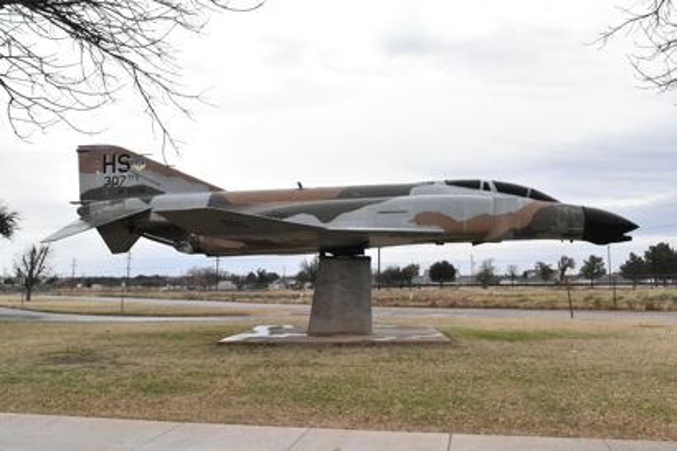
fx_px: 620
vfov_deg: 39.9
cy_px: 226
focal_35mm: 33
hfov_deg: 57.2
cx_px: 338
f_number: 11
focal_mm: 22
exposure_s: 1/1000
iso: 3200
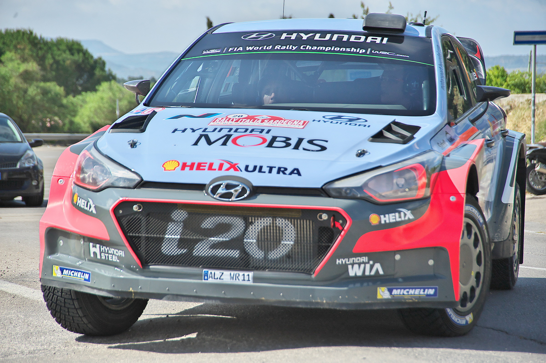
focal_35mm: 120
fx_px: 1818
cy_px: 182
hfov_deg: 17.1
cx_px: 273
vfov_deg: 11.4
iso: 500
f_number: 5.6
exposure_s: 1/4000
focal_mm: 120
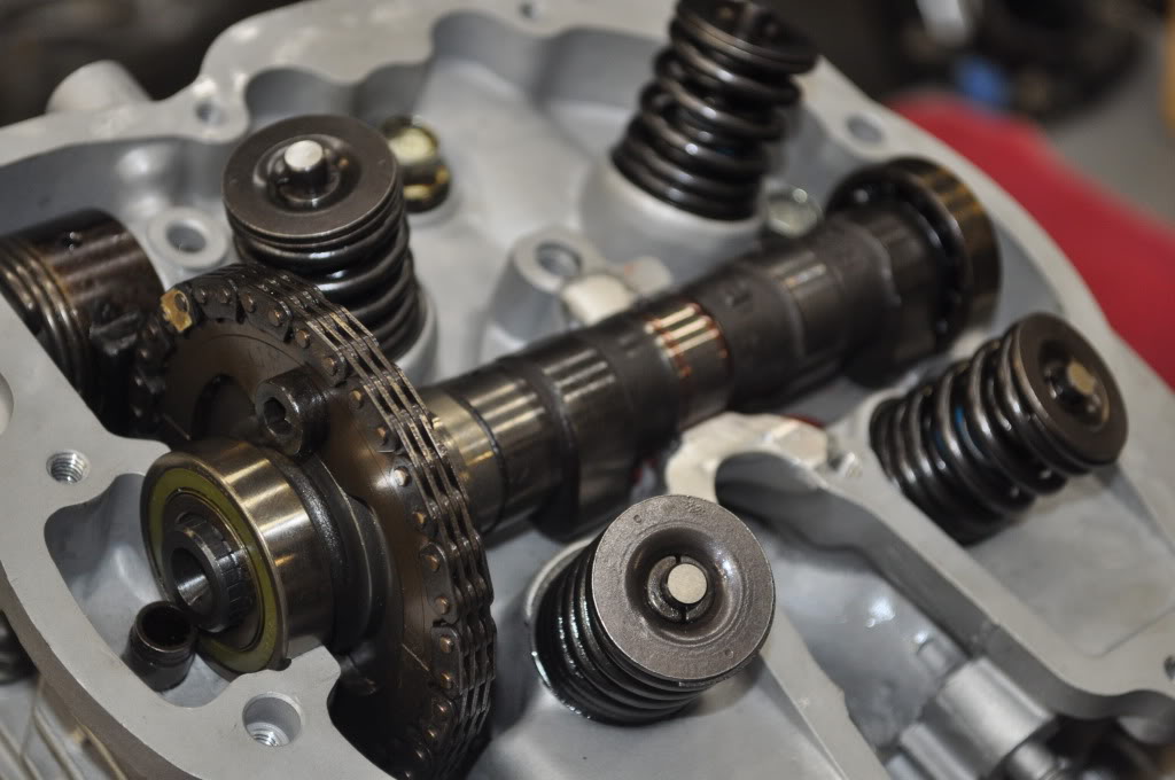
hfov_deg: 26.0
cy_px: 390
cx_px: 588
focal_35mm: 78
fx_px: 2543
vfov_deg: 17.4
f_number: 5.6
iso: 720
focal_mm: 52
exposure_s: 1/60
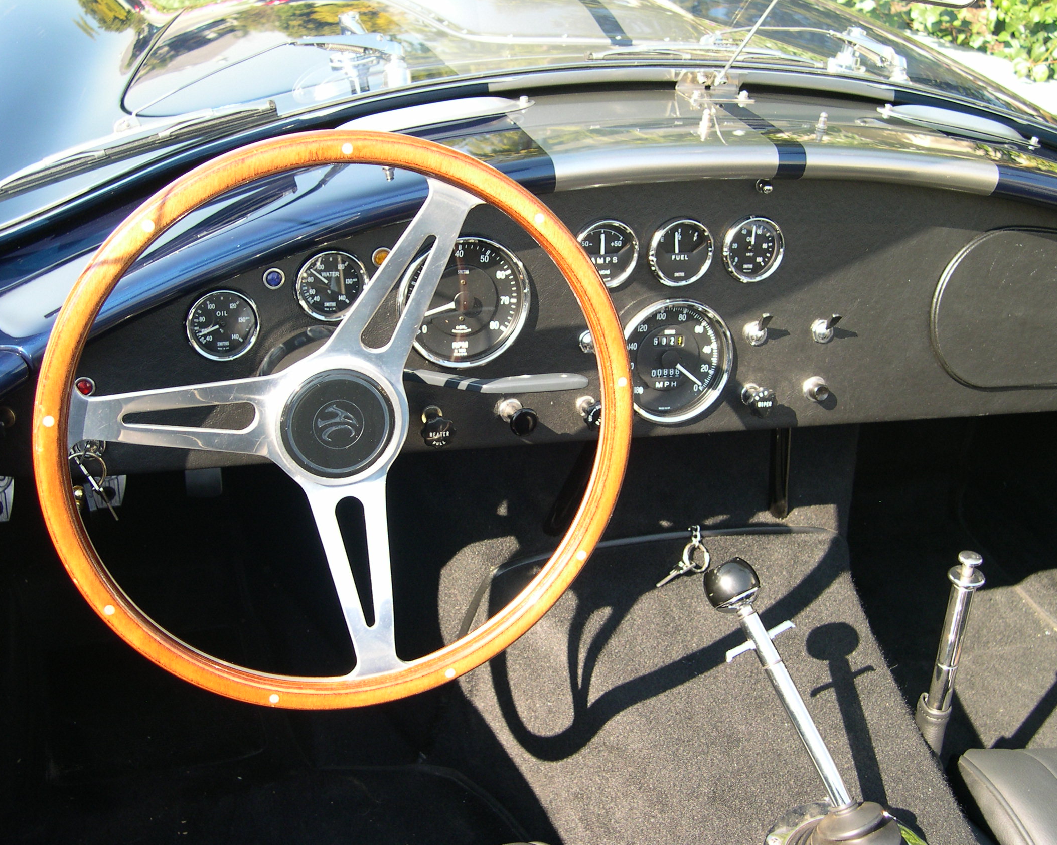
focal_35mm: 40
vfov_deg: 37.3
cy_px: 422
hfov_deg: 45.8
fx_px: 1251
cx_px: 494
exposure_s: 1/143
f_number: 2.8
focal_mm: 8
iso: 100
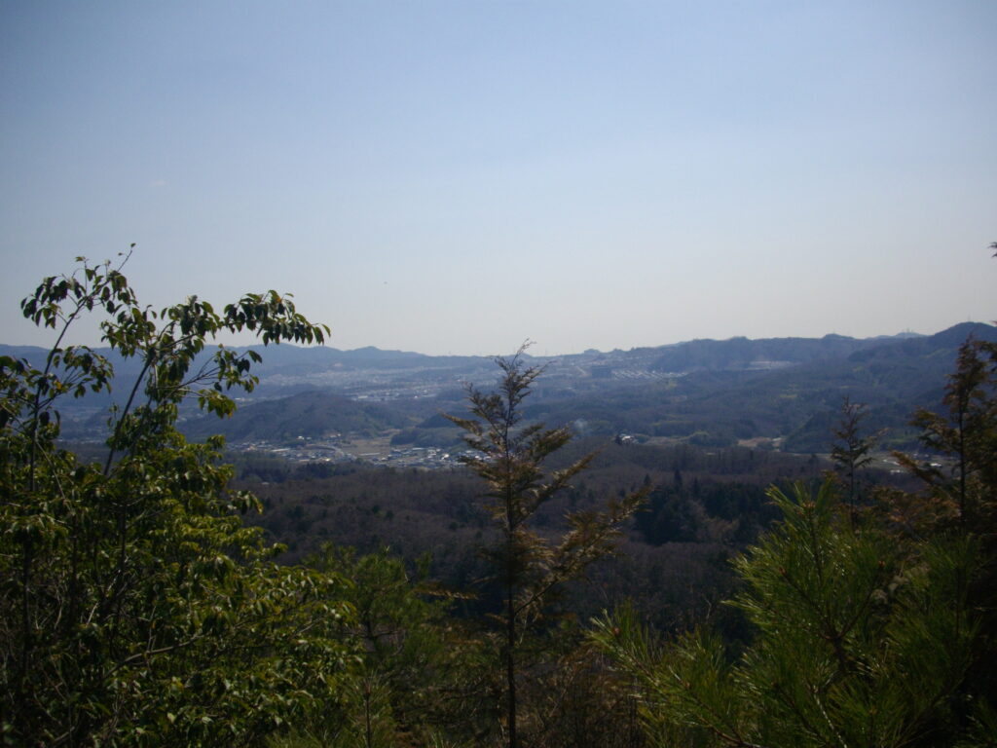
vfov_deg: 38.7
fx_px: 1066
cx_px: 498
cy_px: 374
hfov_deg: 50.1
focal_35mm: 37
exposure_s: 1/800
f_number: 5.6
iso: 100
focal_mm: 6.2
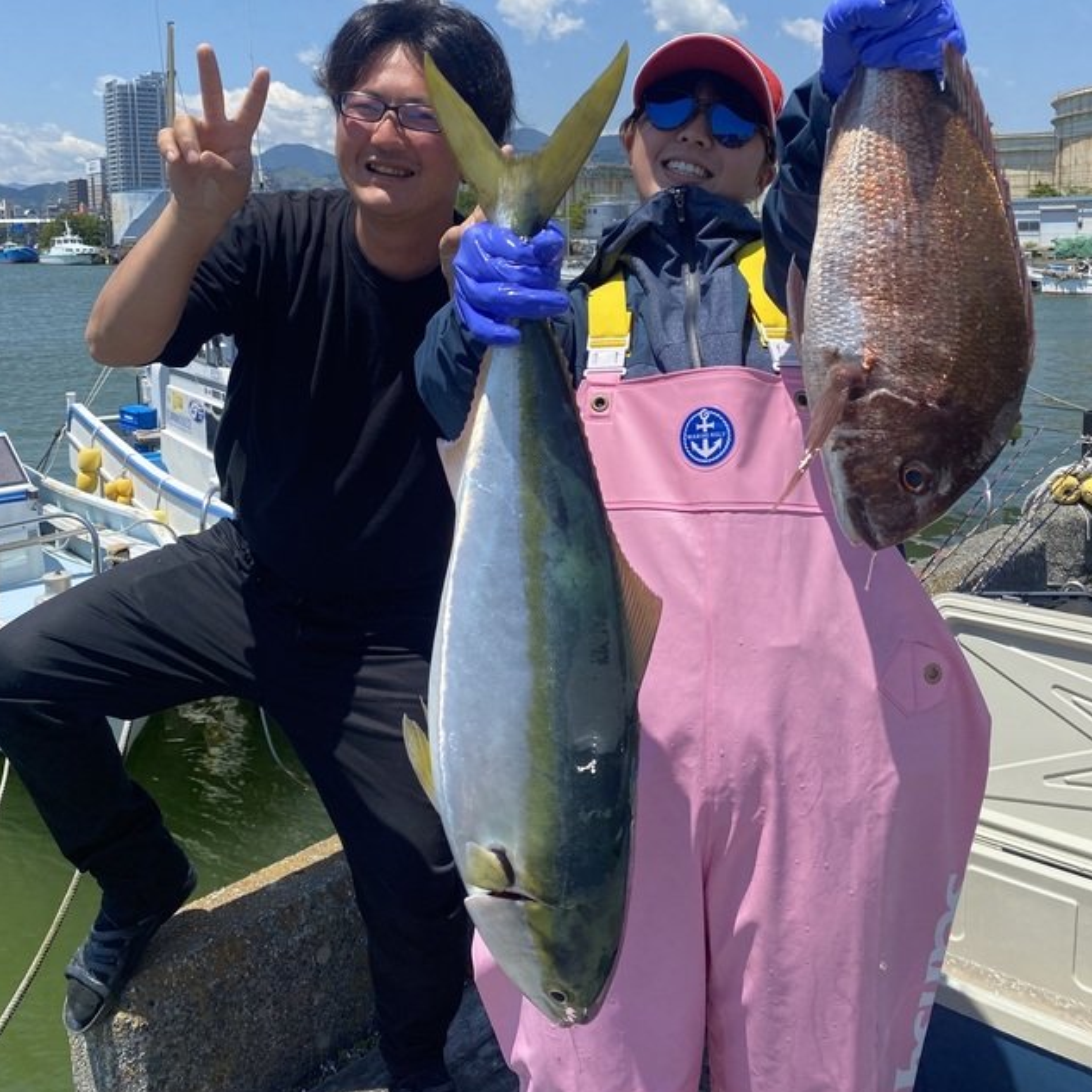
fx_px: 1106
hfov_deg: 52.5
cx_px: 547
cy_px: 376
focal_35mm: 31
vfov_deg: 51.7
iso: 32
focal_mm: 4.25
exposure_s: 1/2463
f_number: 1.8
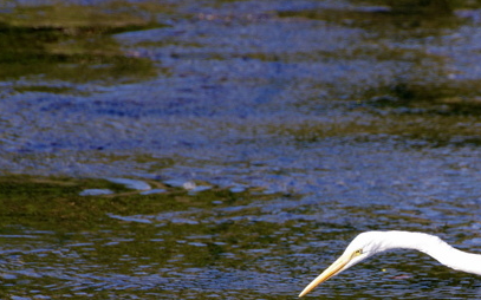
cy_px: 200
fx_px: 15082
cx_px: 420
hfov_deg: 1.8
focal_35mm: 1151
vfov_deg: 1.1
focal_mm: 300
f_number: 5.6
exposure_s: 1/320
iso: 200
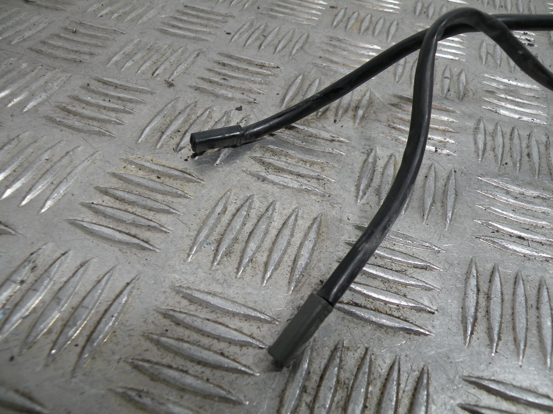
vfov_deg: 51.4
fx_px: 431
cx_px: 276
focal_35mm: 27
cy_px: 207
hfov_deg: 65.3
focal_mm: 4.7
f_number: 2.8
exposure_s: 1/78.4
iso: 64
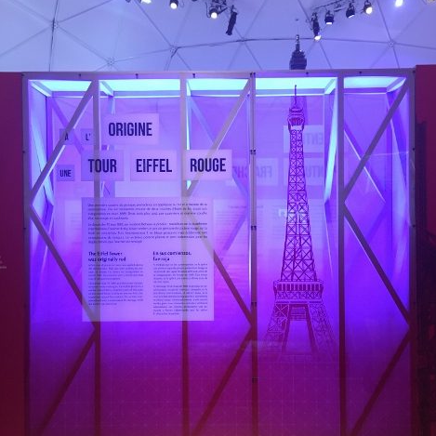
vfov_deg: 47.2
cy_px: 220
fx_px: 499
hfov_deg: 47.2
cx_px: 222
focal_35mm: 35
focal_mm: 4.15
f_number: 2.2
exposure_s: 1/20
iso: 200
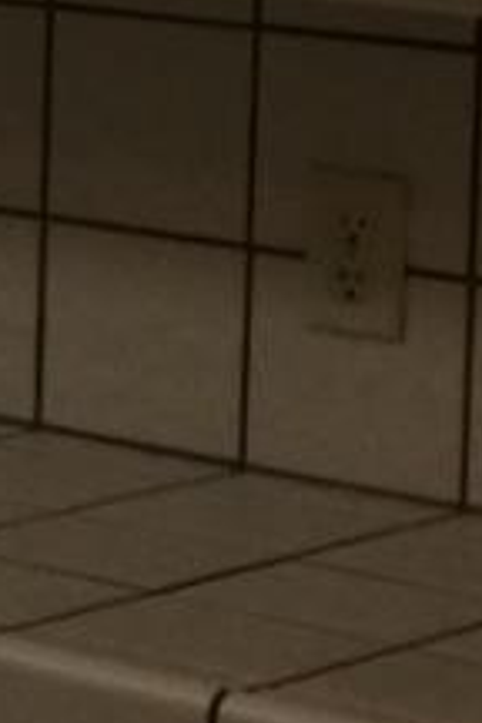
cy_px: -236
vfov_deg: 9.7
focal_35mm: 209
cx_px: -1687
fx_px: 4197
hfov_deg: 5.4
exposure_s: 1/120
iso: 64
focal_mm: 4.15
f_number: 2.2
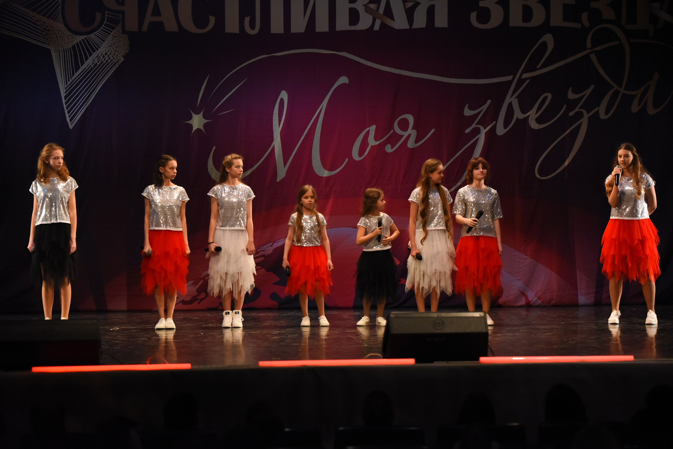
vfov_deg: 13.4
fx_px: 1907
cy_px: 224
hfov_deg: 20.0
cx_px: 336
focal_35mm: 102
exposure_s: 1/800
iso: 5000
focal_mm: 102
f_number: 3.2
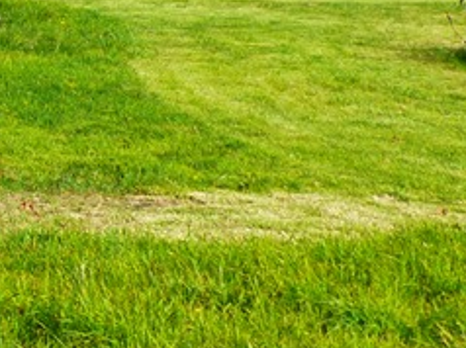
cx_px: -370
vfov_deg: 9.8
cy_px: -291
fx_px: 1923
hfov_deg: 12.6
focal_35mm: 143
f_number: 3.7
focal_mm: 6.1
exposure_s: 1/640
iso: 100
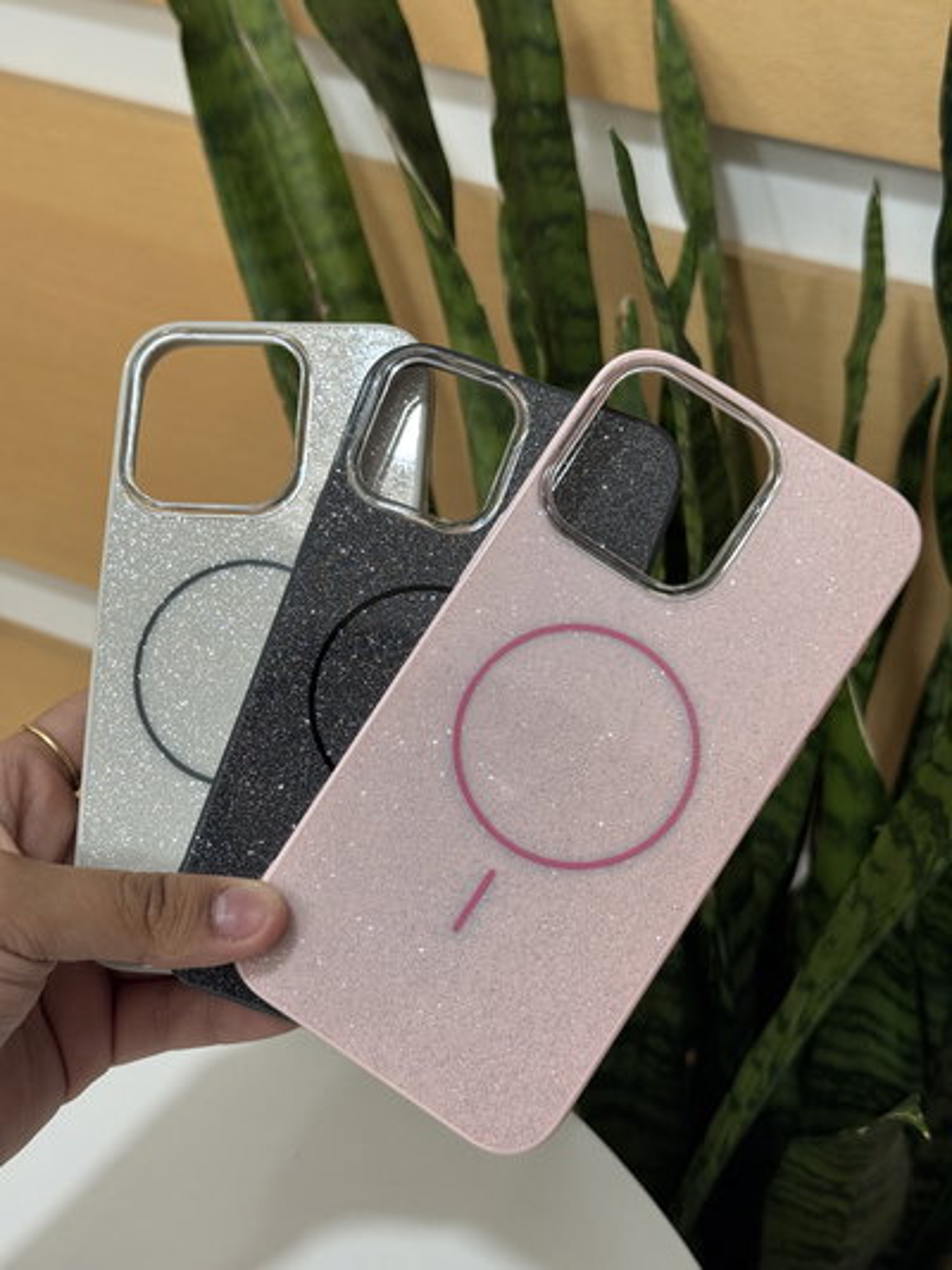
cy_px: 635
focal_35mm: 48
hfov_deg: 30.3
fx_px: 1759
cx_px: 476
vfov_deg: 39.6
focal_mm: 6.76
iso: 80
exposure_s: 1/50
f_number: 1.78
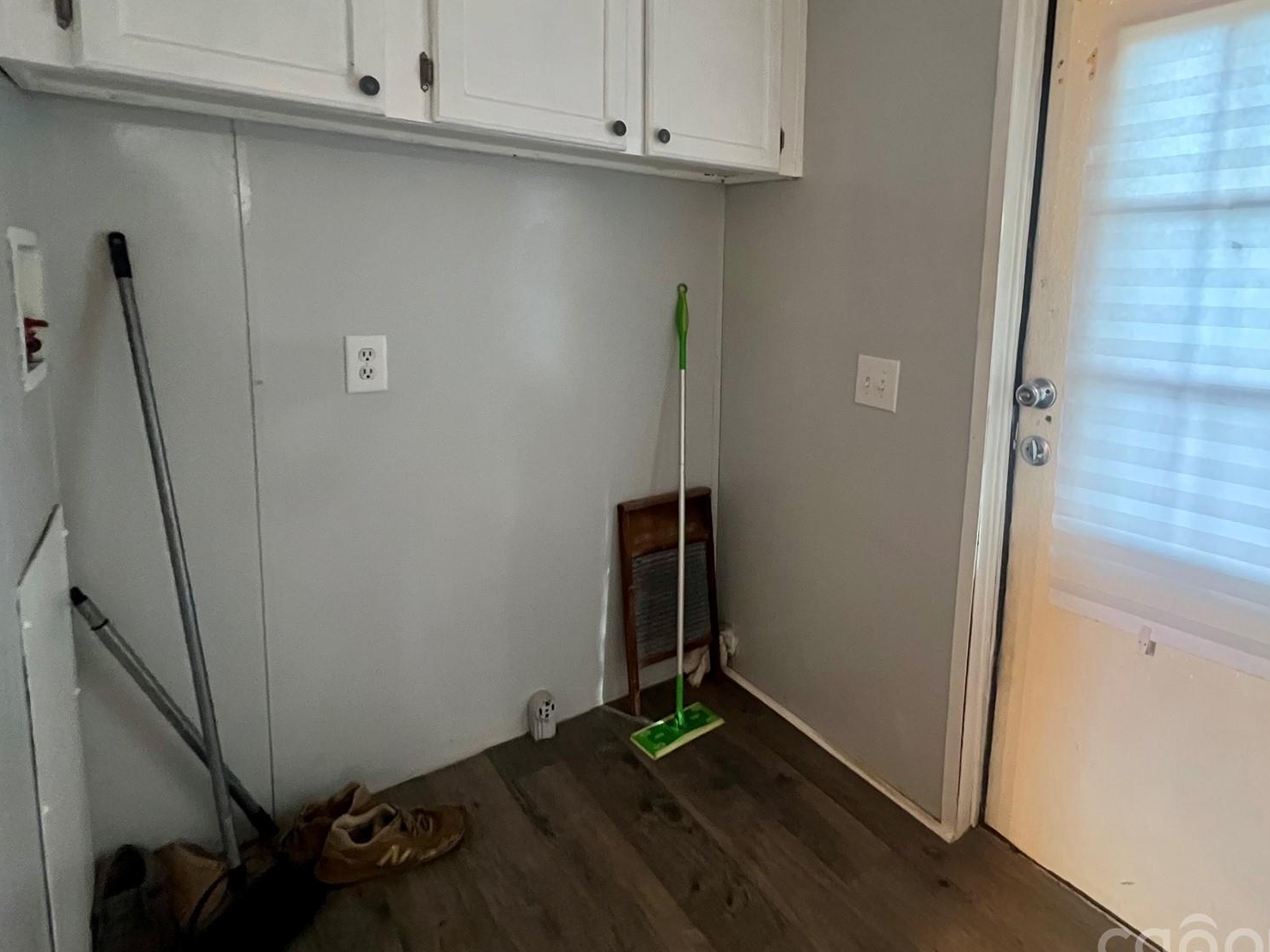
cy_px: 363
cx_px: 704
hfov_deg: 87.4
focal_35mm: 18
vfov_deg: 70.5
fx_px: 660
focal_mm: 1.57
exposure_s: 1/60
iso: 800
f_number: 1.8
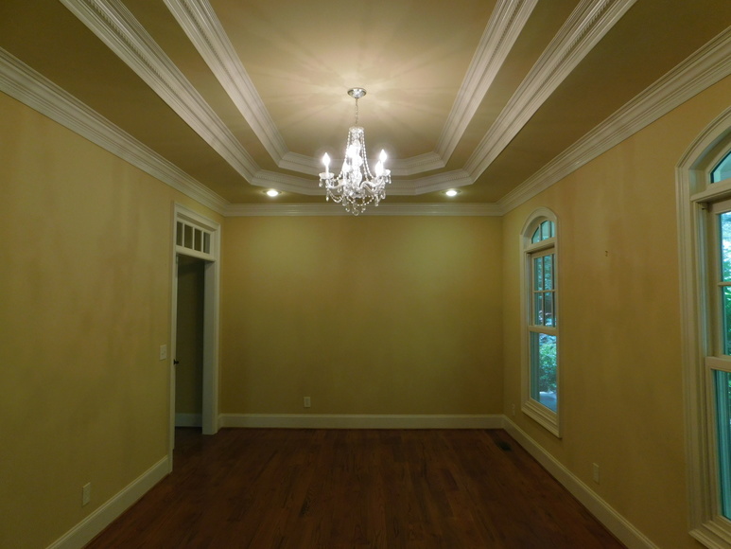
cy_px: 274
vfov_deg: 58.9
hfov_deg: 73.9
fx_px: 486
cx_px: 366
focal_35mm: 23
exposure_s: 1/30
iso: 140
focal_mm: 4
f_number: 3
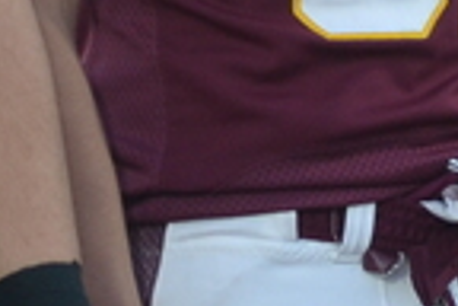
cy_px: -164
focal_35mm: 746
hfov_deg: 2.8
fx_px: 9490
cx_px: 531
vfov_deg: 1.8
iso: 400
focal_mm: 70
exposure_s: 1/160
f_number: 3.2
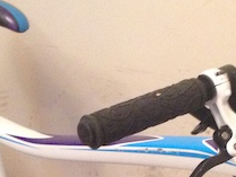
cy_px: 260
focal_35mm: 134
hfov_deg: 14.7
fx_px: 914
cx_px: 168
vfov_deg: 10.7
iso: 400
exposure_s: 1/17
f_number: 2.4
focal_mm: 4.28
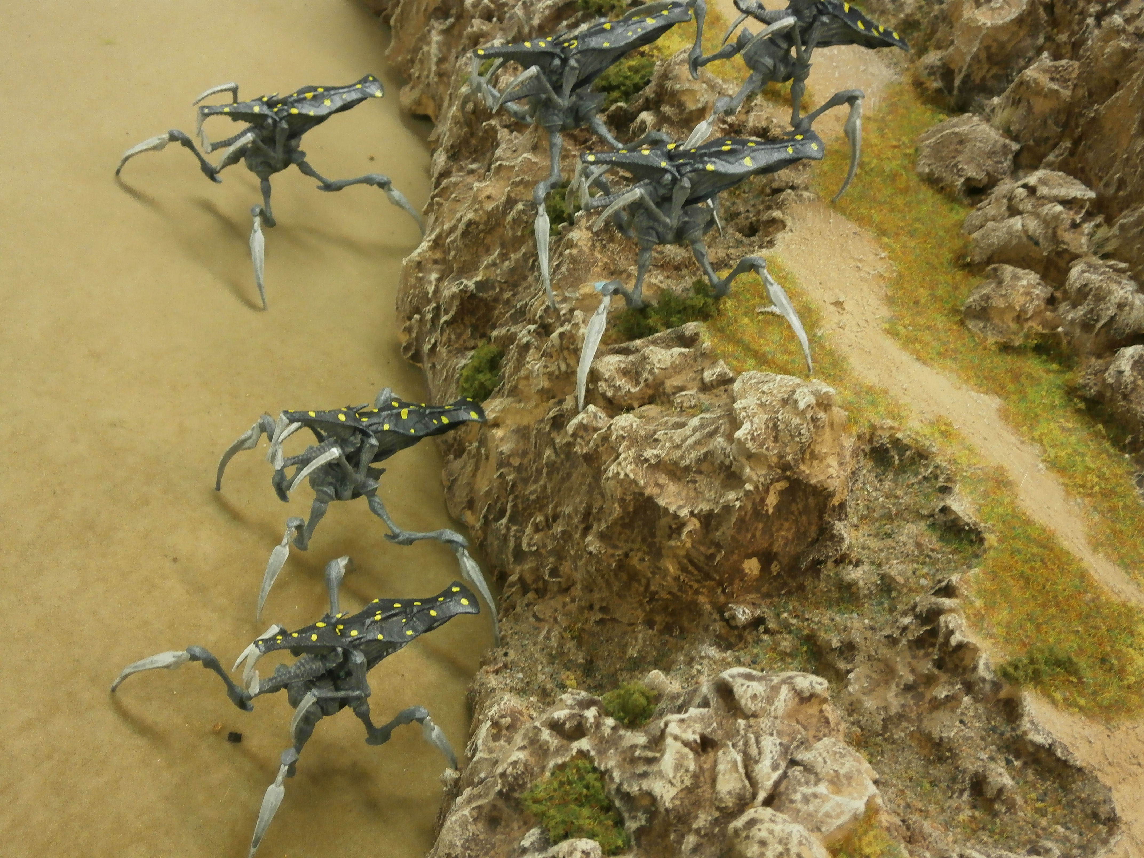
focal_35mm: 47
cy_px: 429
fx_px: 1553
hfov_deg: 40.4
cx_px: 572
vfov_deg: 30.9
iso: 200
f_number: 3.4
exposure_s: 1/20
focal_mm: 8.3
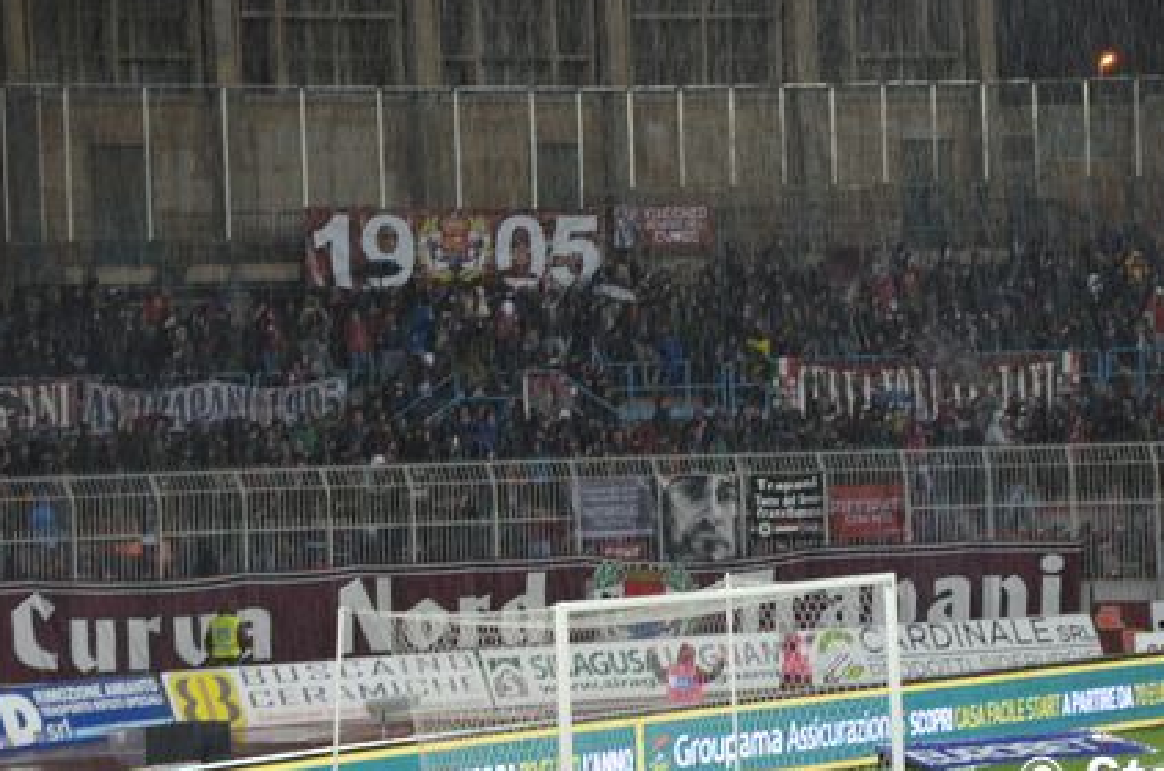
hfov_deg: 11.1
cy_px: 343
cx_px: 707
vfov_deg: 7.3
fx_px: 6000
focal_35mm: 186
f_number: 5.6
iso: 800
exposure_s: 1/60
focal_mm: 92
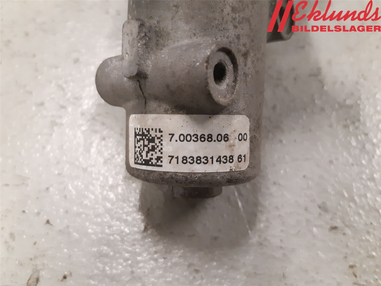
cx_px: 190
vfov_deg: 53.1
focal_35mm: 26
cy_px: 143
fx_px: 286
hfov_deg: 67.3
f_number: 1.7
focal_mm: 3.93
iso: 250
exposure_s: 1/50
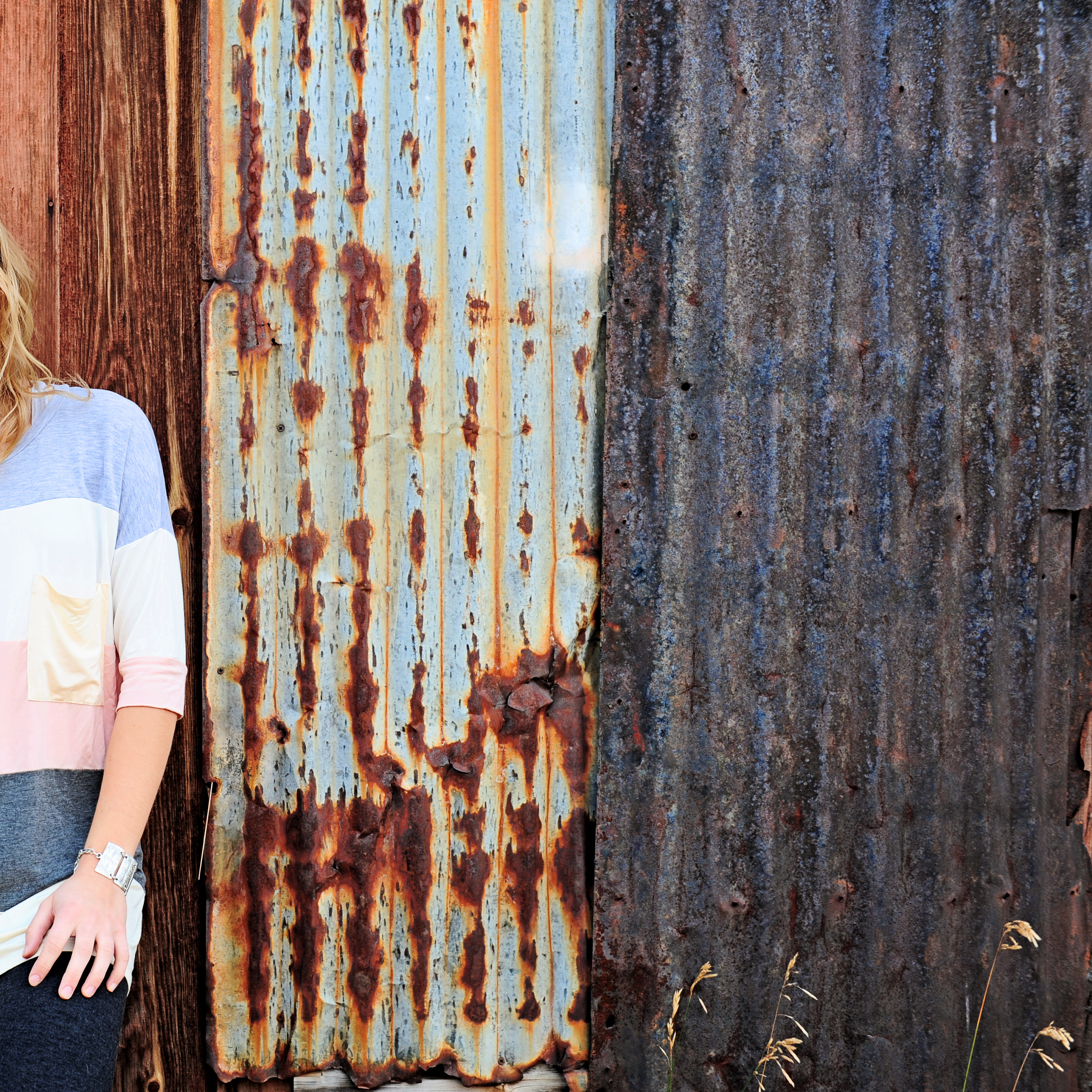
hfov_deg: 36.7
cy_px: 547
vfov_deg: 37.6
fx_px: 1606
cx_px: 280
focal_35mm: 45
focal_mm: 35
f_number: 5
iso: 250
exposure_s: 1/200
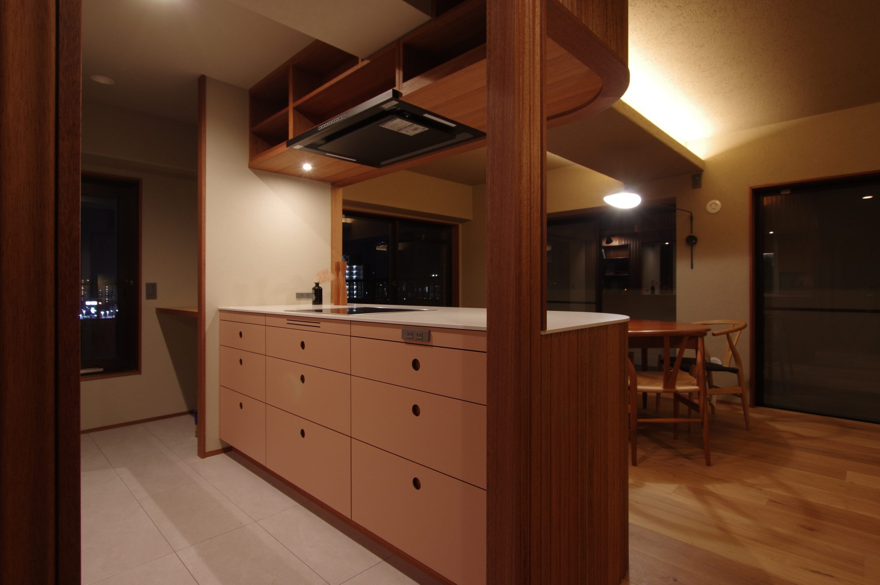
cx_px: 440
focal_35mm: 18
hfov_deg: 90.1
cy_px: 292
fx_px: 440
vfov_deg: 67.3
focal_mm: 12
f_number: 8
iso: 400
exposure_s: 1/3
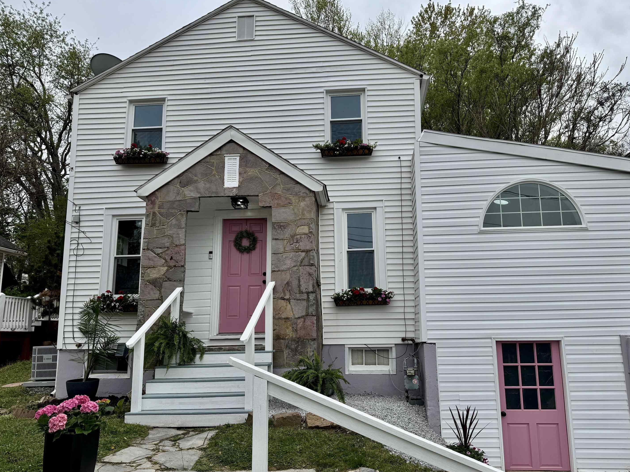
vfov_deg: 53.0
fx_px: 473
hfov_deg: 67.2
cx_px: 333
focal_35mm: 26
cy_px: 249
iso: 80
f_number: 1.78
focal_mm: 6.76
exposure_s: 1/5348
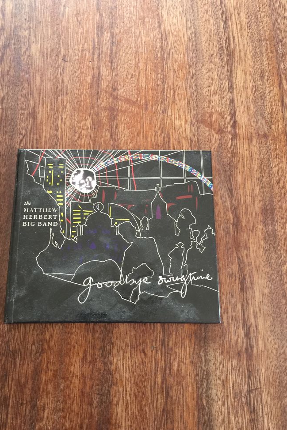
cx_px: 128
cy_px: 221
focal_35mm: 31
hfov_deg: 42.3
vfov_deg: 60.3
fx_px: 371
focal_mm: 4.15
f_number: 2.2
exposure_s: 1/17
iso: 100
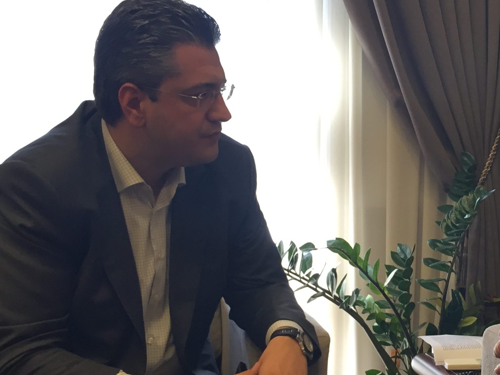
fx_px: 852
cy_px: 248
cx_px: 387
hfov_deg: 32.0
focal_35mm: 59
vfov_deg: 24.7
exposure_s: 1/30
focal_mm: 4.15
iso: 32
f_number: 2.2
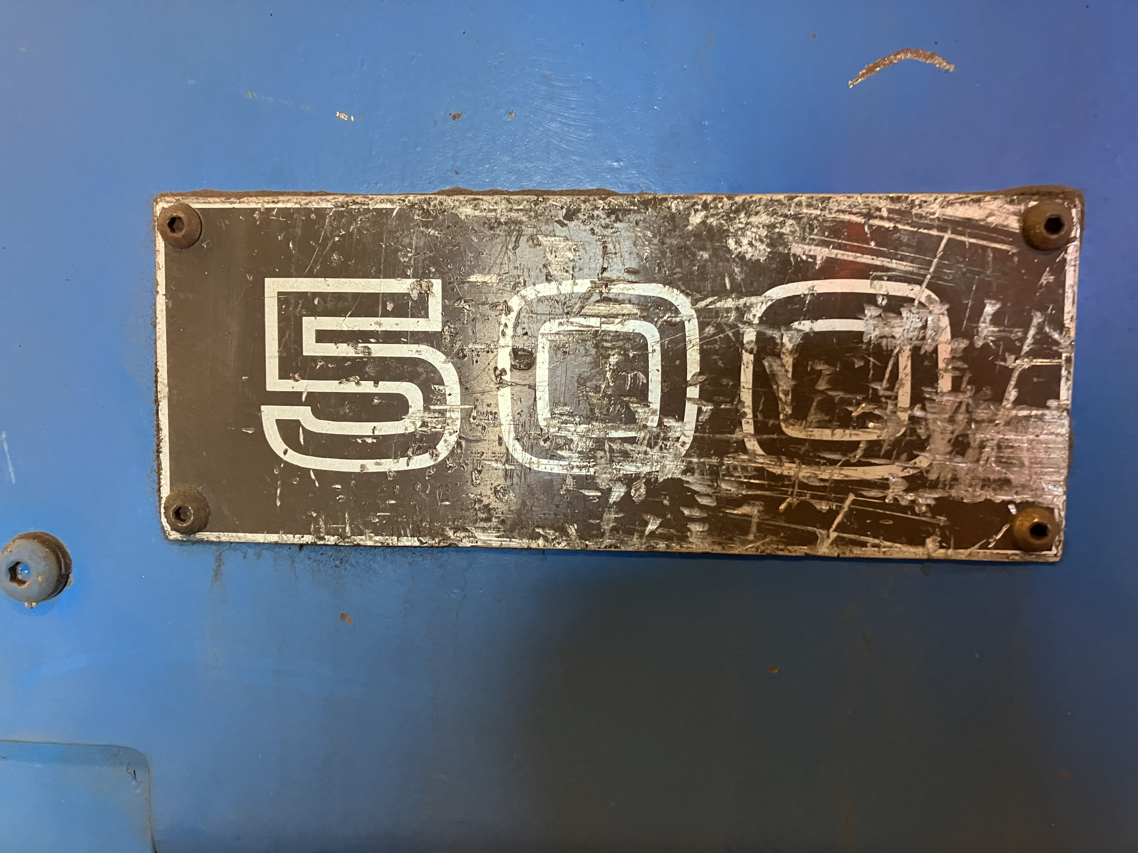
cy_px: 426
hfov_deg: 63.4
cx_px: 569
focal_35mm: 28
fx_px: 920
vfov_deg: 49.7
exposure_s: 1/60
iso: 320
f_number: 1.8
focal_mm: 3.99
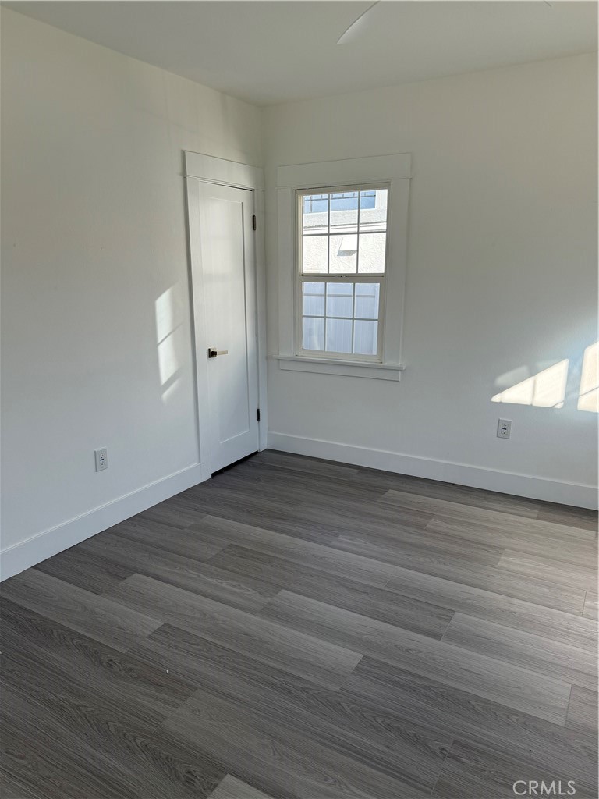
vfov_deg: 71.6
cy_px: 400
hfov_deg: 56.8
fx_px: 554
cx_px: 300
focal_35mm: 24
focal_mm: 6.76
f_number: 1.78
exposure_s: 1/1060
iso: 100
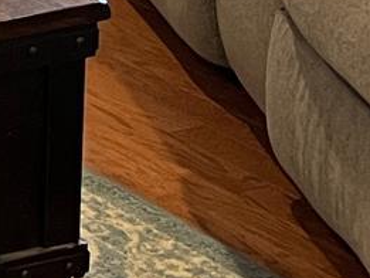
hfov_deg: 8.1
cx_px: -785
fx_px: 2181
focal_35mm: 204
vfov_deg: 6.8
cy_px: -451
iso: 250
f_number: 1.5
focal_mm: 5.7
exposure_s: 1/60
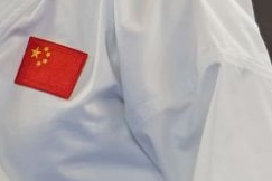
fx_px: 16795
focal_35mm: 2223
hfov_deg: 0.9
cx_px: 132
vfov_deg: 0.6
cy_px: 181
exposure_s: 1/500
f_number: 2.8
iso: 800
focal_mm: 200
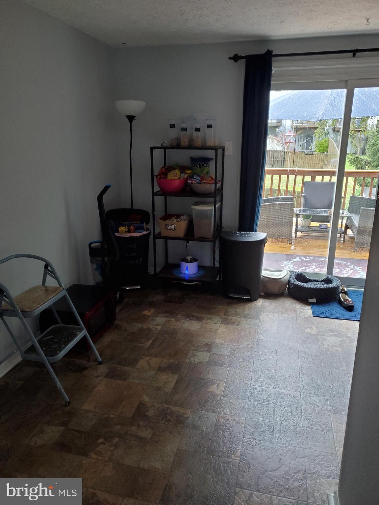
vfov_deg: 67.3
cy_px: 252
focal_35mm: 26
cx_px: 190
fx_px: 380
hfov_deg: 53.1
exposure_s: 1/59
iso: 200
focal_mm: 4.3
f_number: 1.5
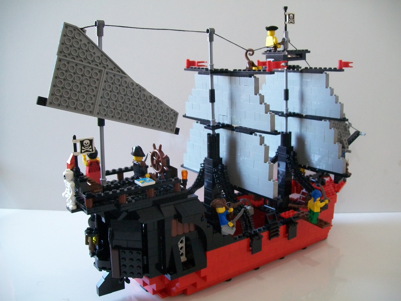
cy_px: 150
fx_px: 394
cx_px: 200
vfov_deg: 41.8
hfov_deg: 54.0
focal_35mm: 34
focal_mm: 6.1
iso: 160
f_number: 2.7
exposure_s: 1/40
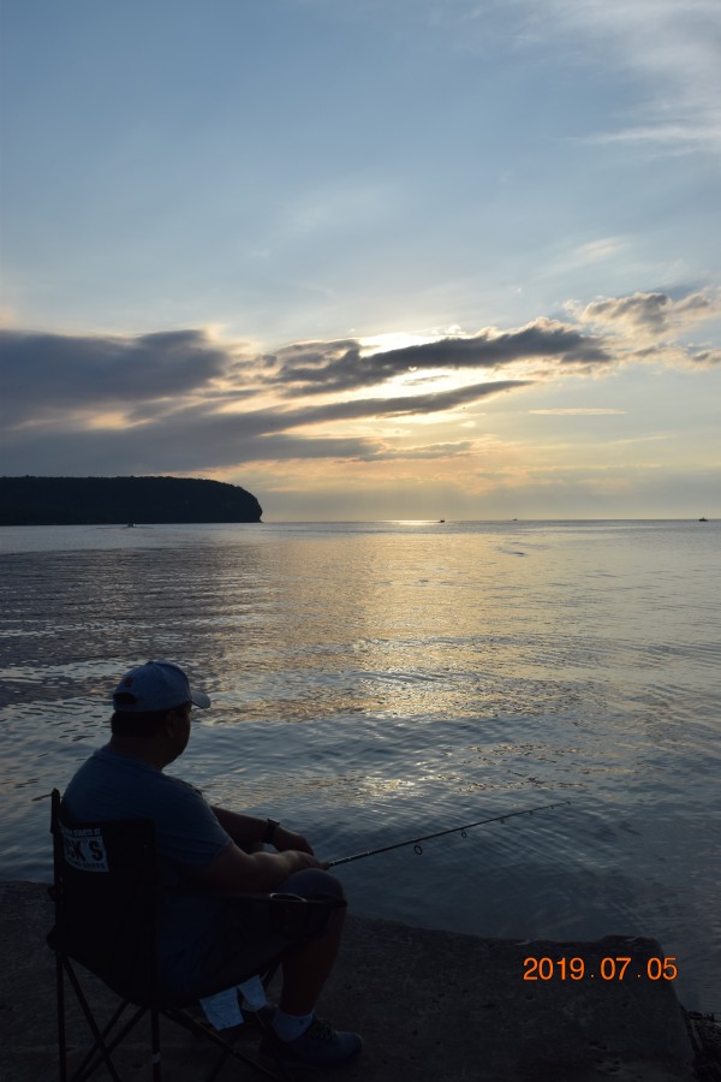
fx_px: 991
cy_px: 541
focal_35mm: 33
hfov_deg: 40.0
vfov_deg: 57.2
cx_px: 360
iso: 200
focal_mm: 22
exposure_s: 1/640
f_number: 13
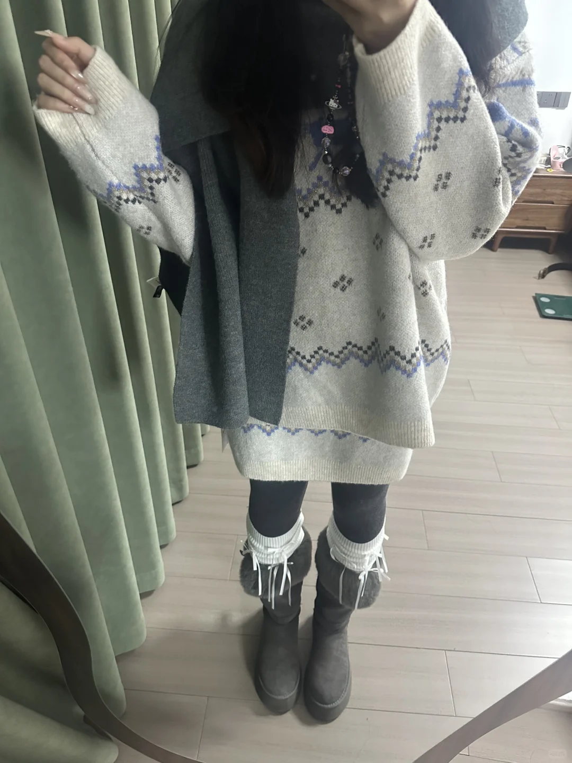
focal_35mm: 24
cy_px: 382
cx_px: 286
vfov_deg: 71.6
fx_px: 529
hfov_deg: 56.8
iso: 800
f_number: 1.78
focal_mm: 6.86
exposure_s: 1/60
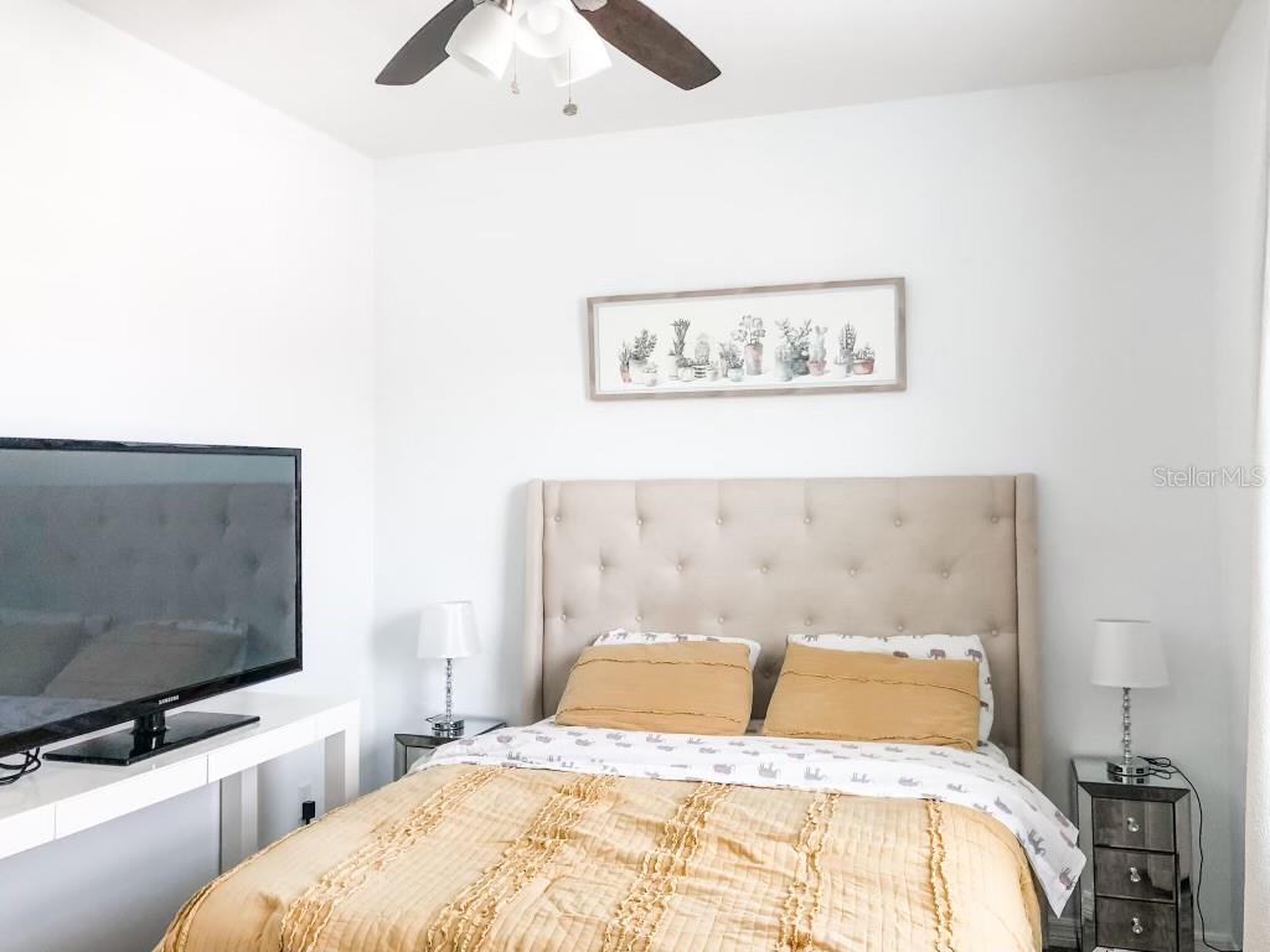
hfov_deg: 63.4
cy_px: 476
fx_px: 1027
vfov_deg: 49.7
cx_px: 635
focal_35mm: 28
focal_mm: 4
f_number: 1.8
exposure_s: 1/30
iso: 40
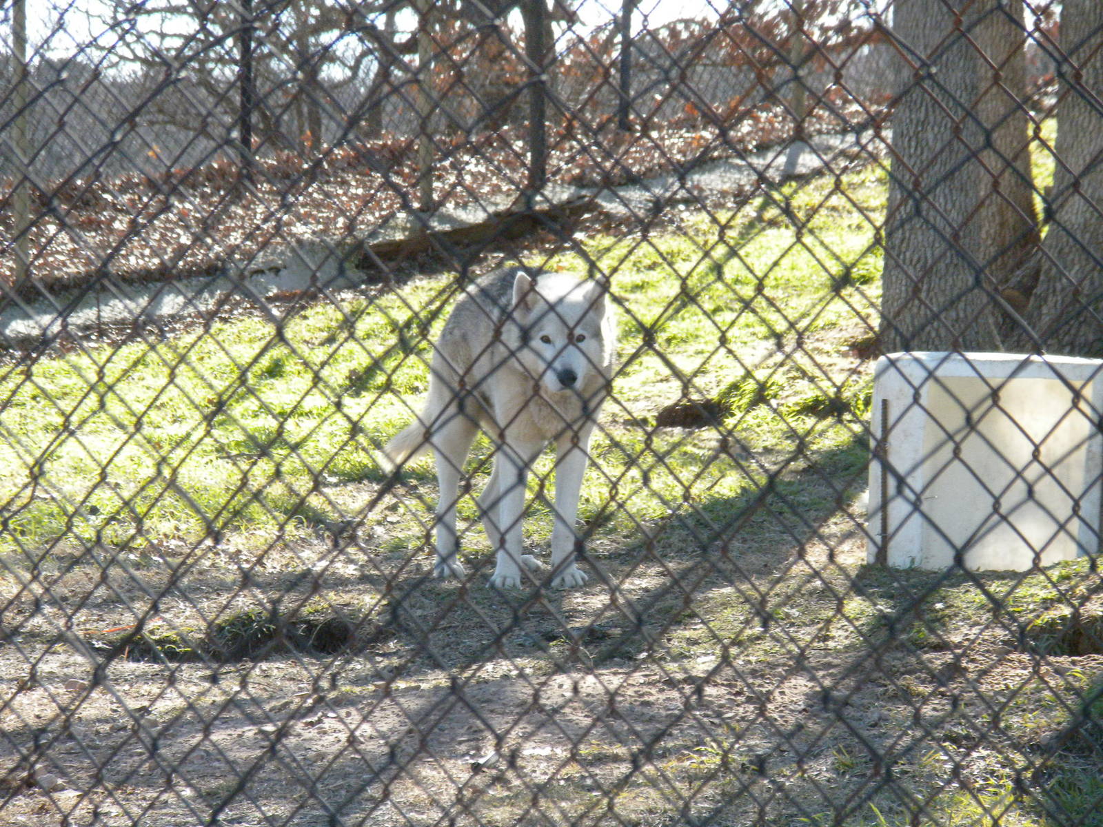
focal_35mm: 238
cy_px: 414
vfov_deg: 6.2
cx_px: 552
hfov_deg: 8.3
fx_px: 7584
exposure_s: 1/500
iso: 344
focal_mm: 42.1
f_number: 5.2
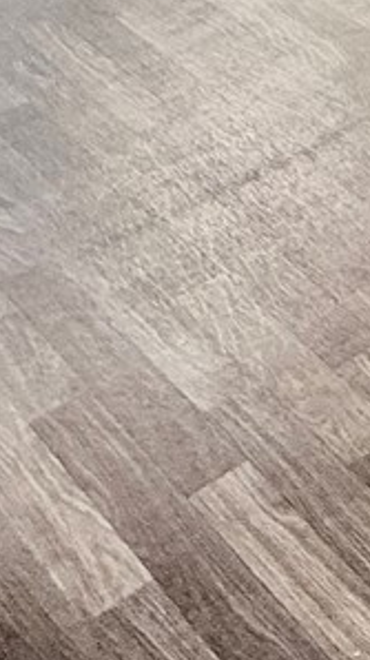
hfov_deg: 12.2
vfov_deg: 21.6
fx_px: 1434
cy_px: -337
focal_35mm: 82
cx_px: 844
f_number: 2.2
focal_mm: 2.22
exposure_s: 1/60
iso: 320
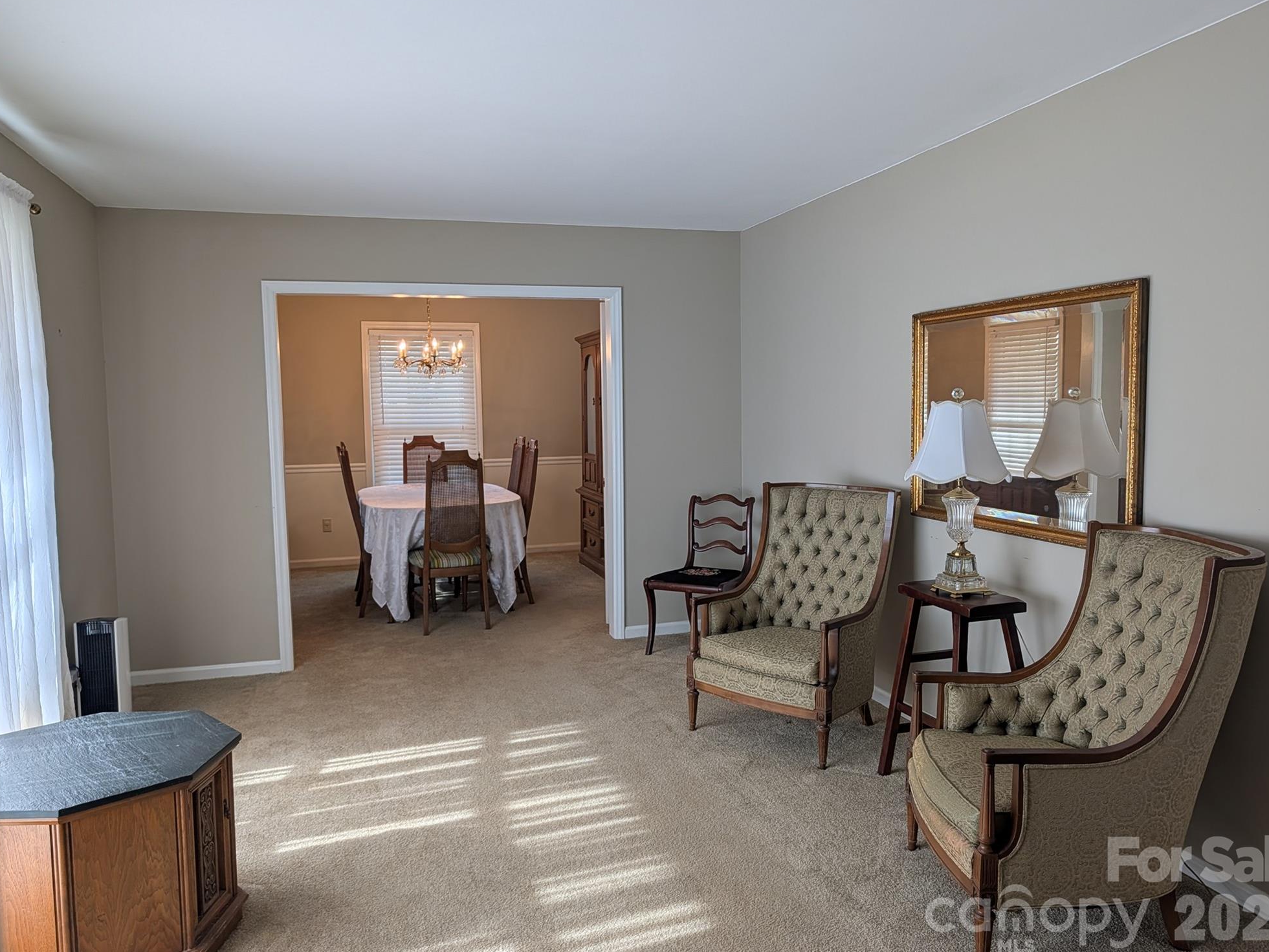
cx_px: 653
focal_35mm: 25
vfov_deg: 54.9
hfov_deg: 69.4
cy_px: 467
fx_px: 917
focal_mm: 6.9
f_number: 1.68
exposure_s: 1/260
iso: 16
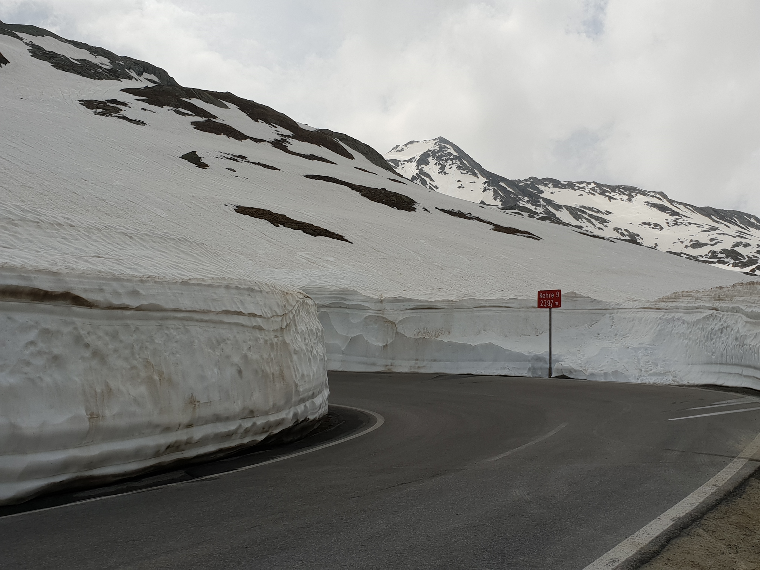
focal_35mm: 26
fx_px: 571
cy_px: 285
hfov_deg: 67.3
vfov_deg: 53.1
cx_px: 380
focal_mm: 4.3
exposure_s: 1/3448
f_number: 2.4
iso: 50
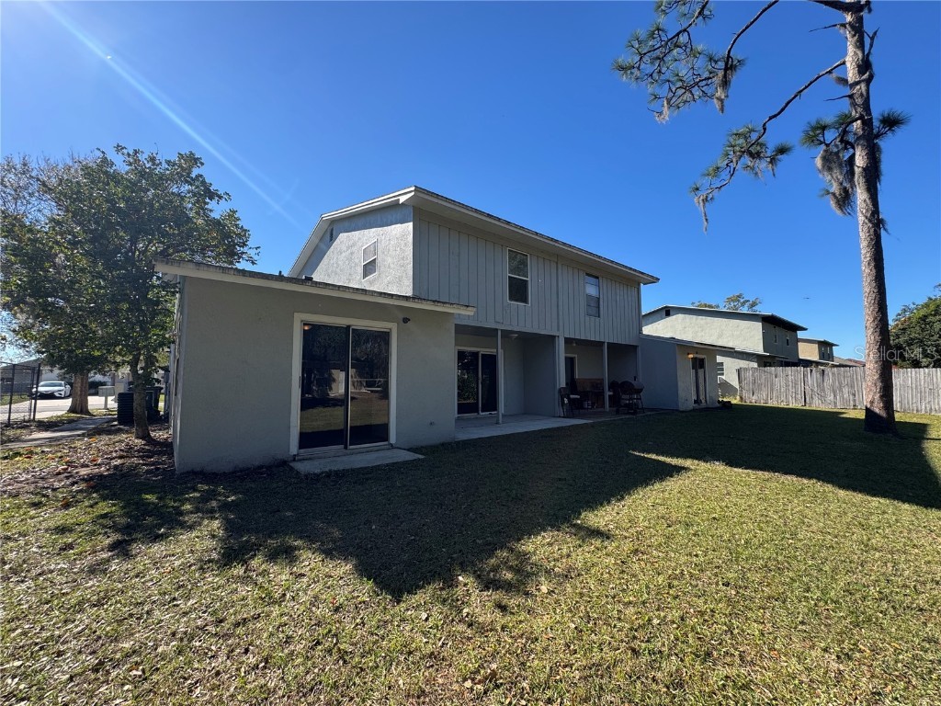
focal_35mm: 14
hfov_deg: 102.1
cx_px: 470
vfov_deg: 85.7
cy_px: 353
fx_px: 381
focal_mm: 2.22
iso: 40
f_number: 2.2
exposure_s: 1/720
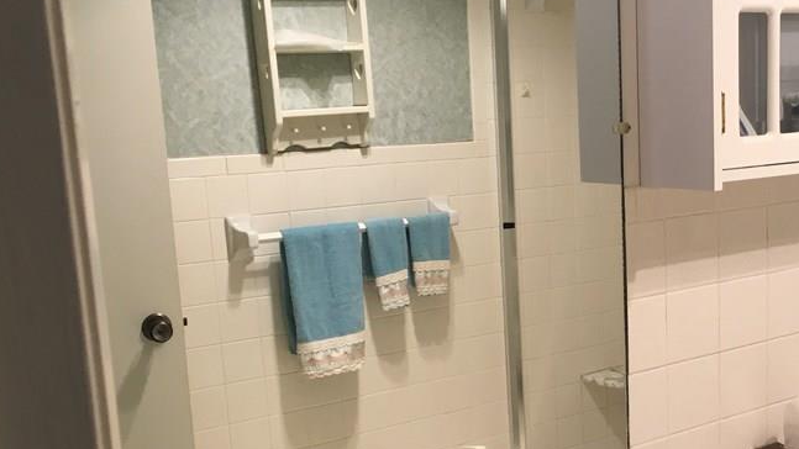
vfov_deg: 23.9
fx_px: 1059
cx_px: 564
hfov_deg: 40.5
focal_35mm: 50
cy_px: 296
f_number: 2.2
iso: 25
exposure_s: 1/40
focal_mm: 4.15
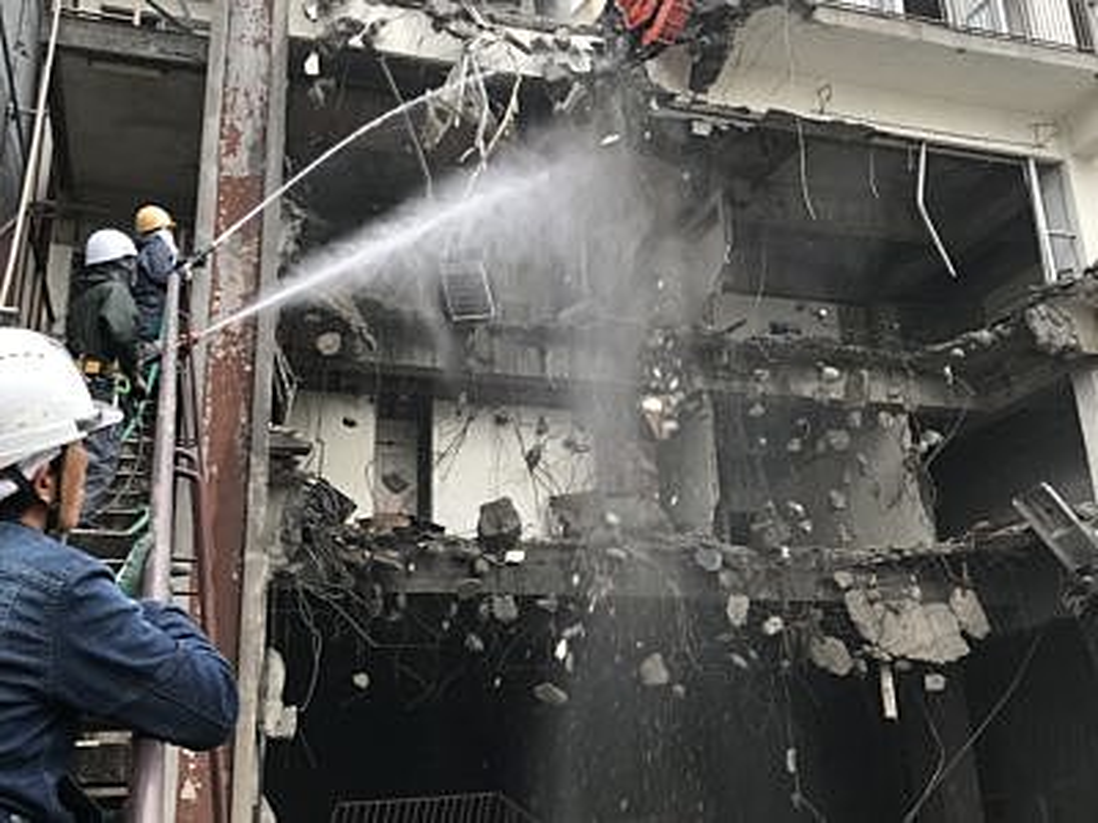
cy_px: 412
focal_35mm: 28
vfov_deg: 49.7
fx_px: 888
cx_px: 549
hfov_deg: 63.4
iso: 20
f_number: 1.8
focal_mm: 3.99
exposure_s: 1/130
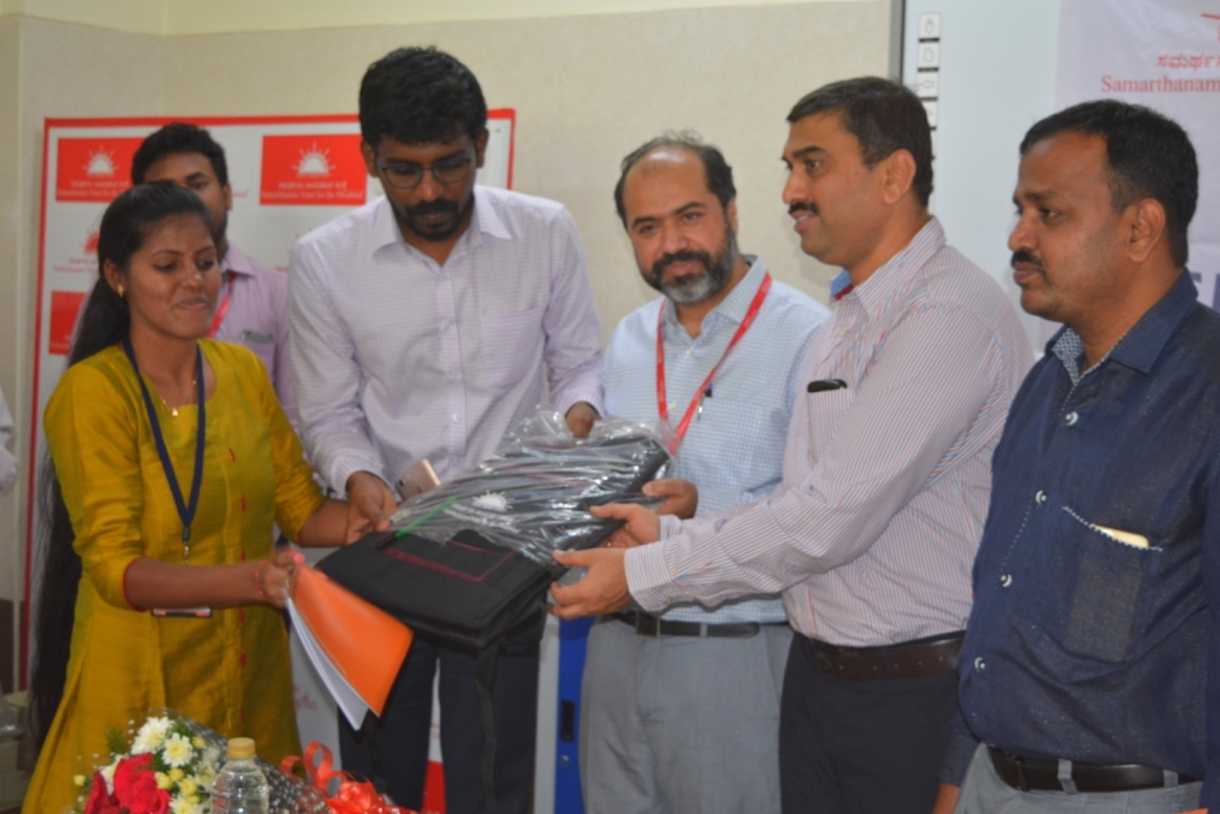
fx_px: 1932
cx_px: 684
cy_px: 400
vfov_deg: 23.8
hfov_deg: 35.0
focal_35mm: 57
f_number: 4.5
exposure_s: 1/60
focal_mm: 32
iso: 900
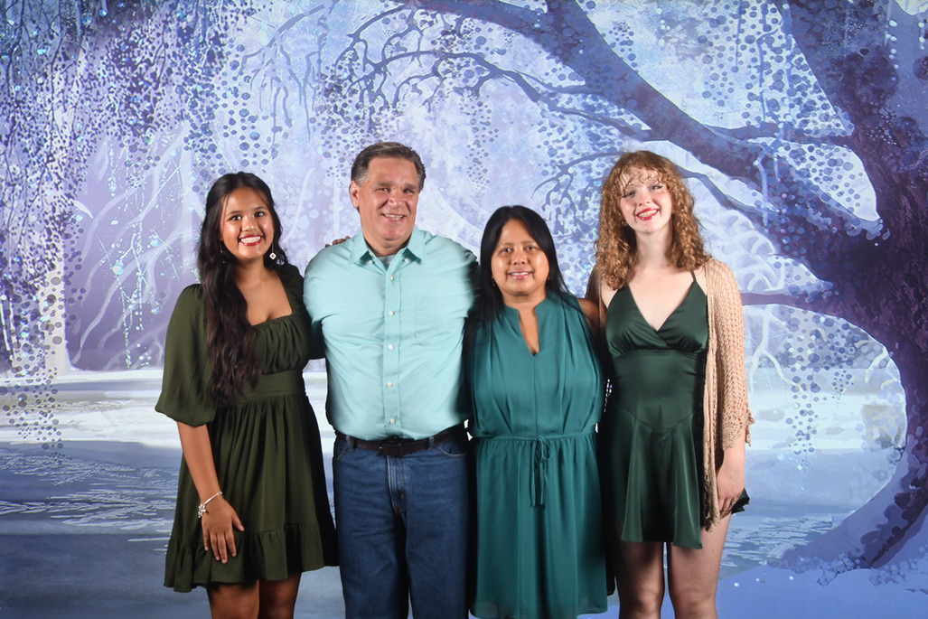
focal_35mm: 57
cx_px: 464
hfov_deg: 35.0
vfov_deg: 23.8
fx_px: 1469
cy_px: 310
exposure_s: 1/200
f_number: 7.1
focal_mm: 38
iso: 800
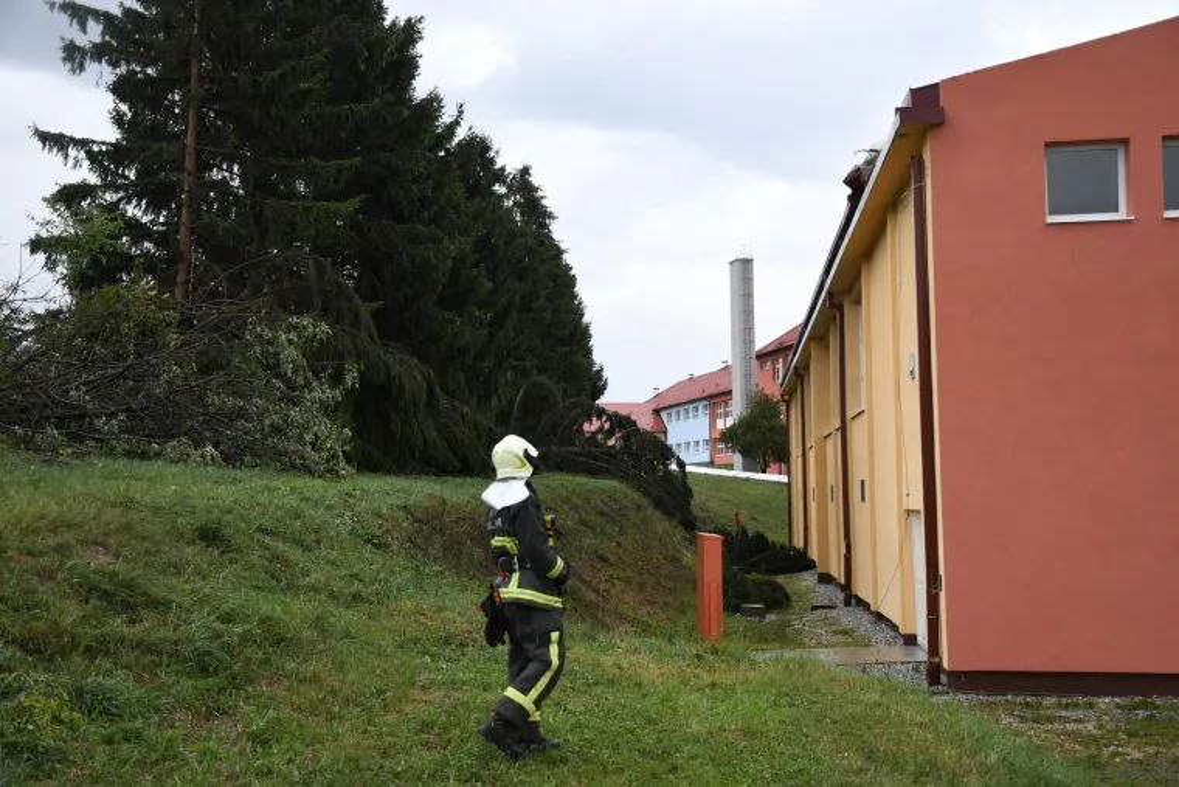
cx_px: 590
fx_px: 1310
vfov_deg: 33.4
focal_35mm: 40
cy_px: 394
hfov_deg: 48.5
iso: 1600
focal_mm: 27
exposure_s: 1/500
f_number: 4
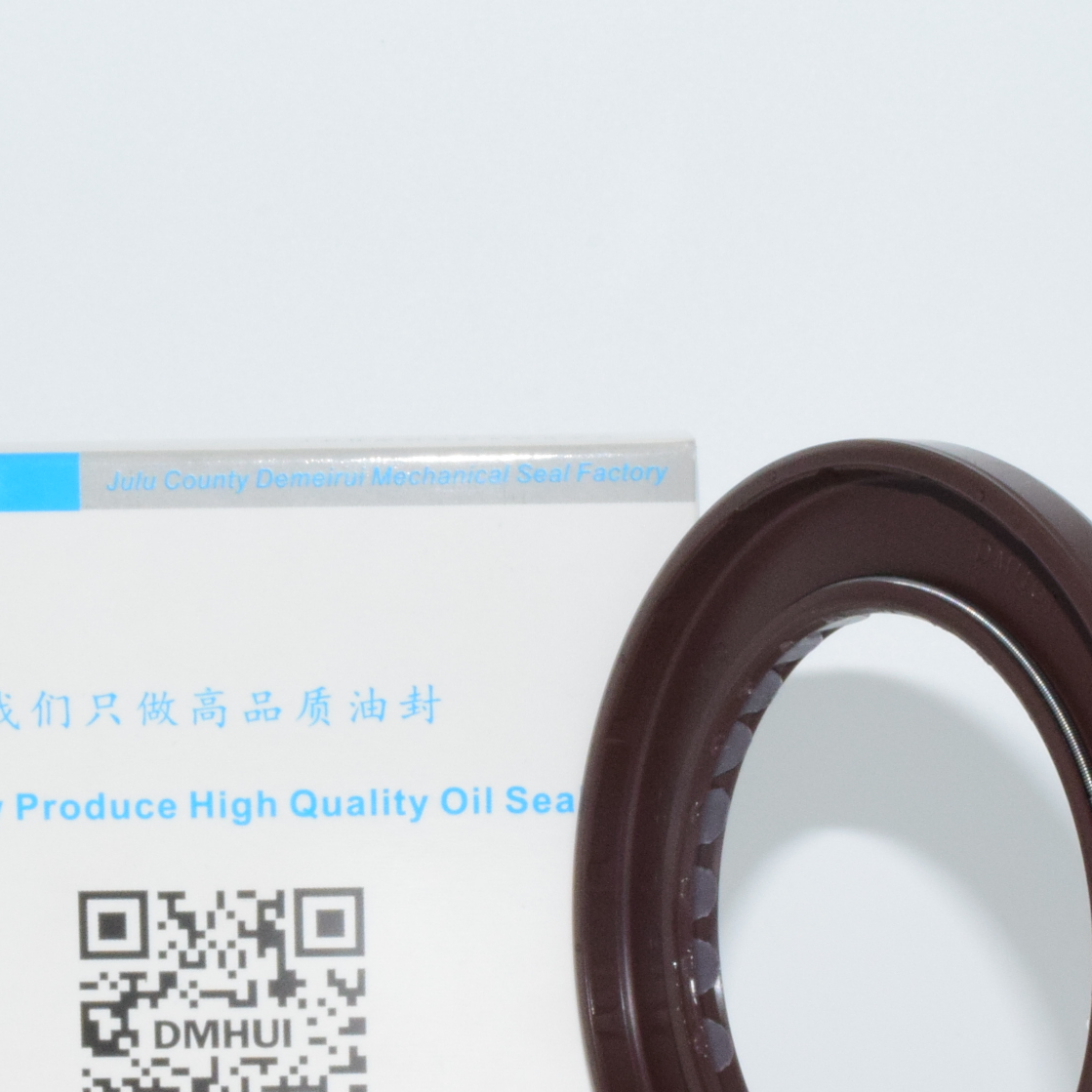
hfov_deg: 15.0
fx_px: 4140
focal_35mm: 116
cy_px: 843
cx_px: 510
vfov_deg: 15.0
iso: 1600
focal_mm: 34
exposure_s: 1/60
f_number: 29
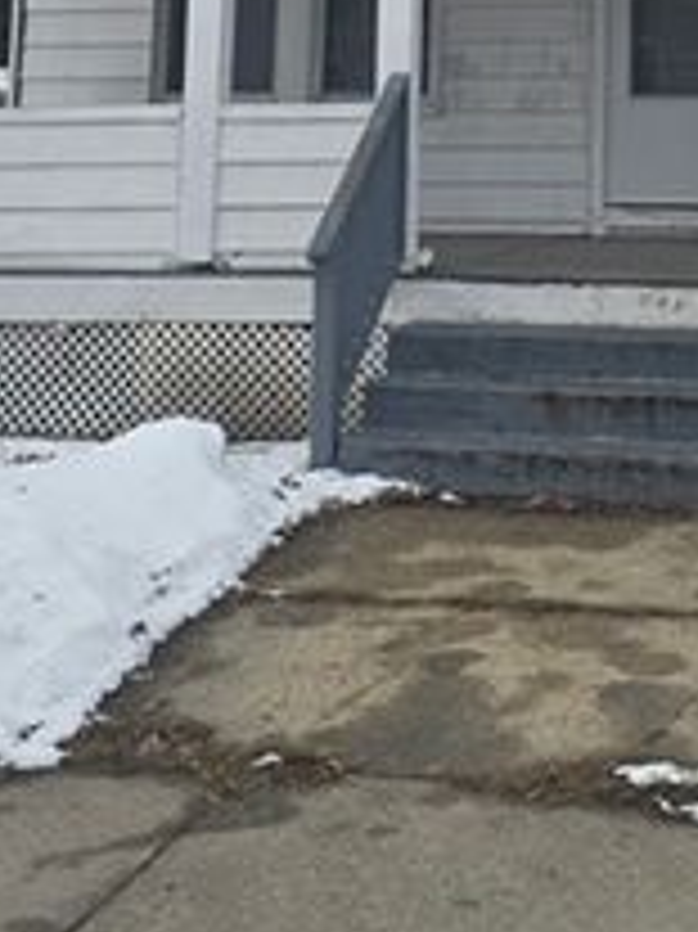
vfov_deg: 23.9
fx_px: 1992
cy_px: -191
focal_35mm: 74
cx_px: 684
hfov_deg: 19.4
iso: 12
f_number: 1.7
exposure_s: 1/360
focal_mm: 6.3
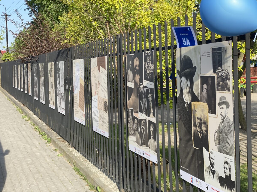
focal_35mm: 52
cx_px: 128
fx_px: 386
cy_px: 96
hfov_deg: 36.8
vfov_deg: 28.0
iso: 20
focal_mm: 6
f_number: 2
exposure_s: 1/448
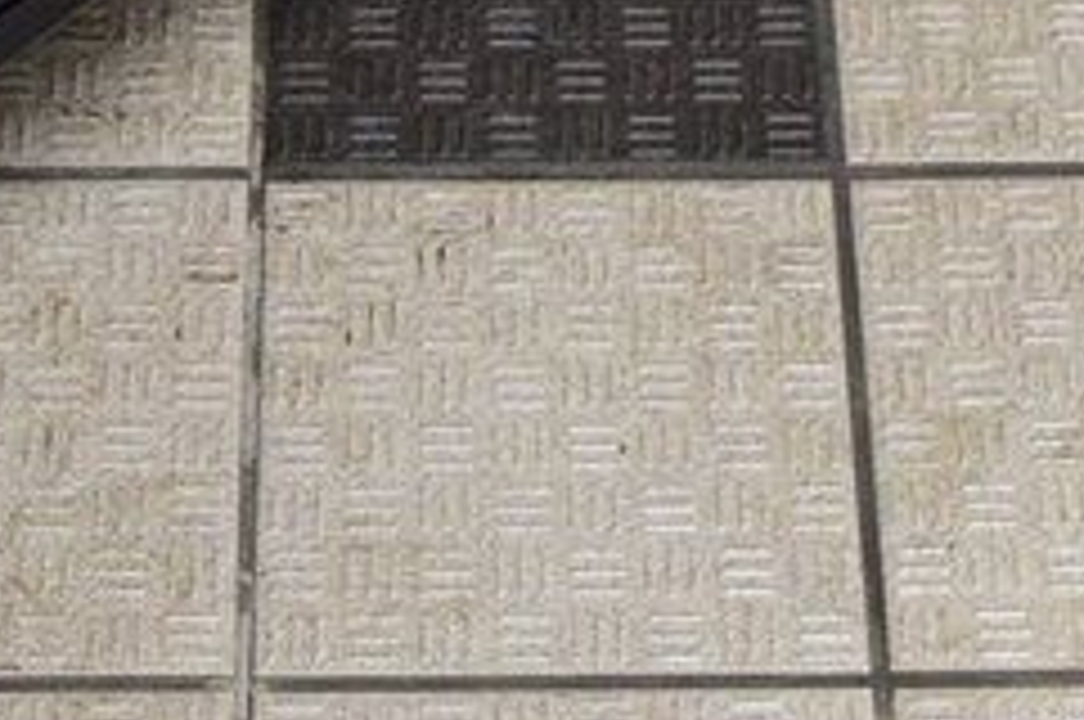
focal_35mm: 166
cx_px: 508
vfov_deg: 7.9
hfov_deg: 12.4
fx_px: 4992
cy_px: -745
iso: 1600
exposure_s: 1/60
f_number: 4
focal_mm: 26
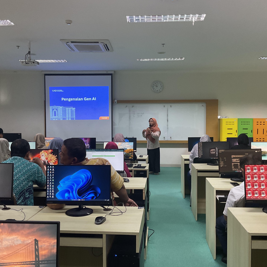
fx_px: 305
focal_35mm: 35
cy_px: 133
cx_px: 137
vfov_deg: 47.2
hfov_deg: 47.2
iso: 125
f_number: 1.8
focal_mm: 3
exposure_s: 1/50
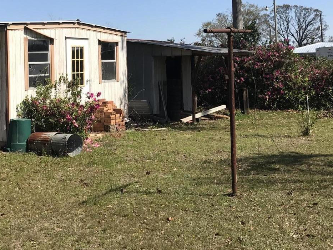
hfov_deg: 32.2
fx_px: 577
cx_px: 164
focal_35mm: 60
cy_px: 56
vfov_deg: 24.1
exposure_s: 1/2457
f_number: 1.8
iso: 20
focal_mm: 3.99
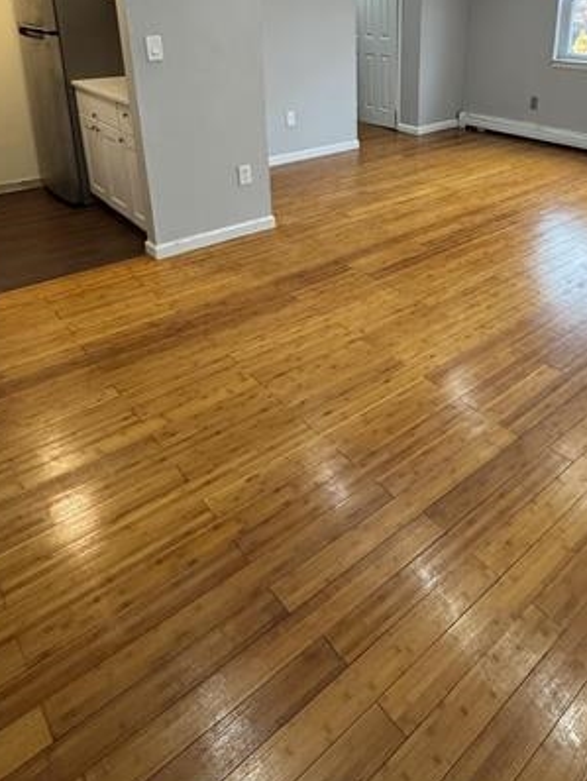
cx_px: 383
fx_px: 610
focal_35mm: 27
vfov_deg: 62.1
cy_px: 210
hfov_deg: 50.6
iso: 320
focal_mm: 2.22
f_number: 2.2
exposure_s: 1/120
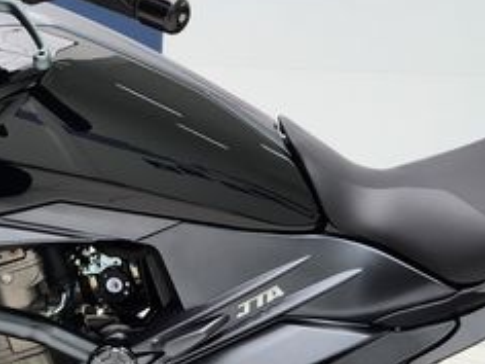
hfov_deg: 21.0
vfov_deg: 15.9
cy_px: 218
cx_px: 165
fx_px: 1303
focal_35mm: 93
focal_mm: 5.4
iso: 32
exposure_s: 1/180
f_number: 1.8
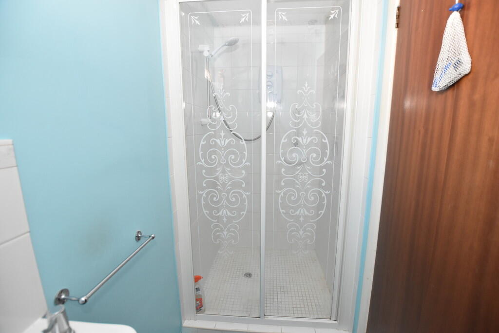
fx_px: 208
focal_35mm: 15
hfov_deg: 100.4
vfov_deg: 77.3
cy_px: 166
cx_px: 250
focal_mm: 10
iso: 1600
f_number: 4
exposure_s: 1/100
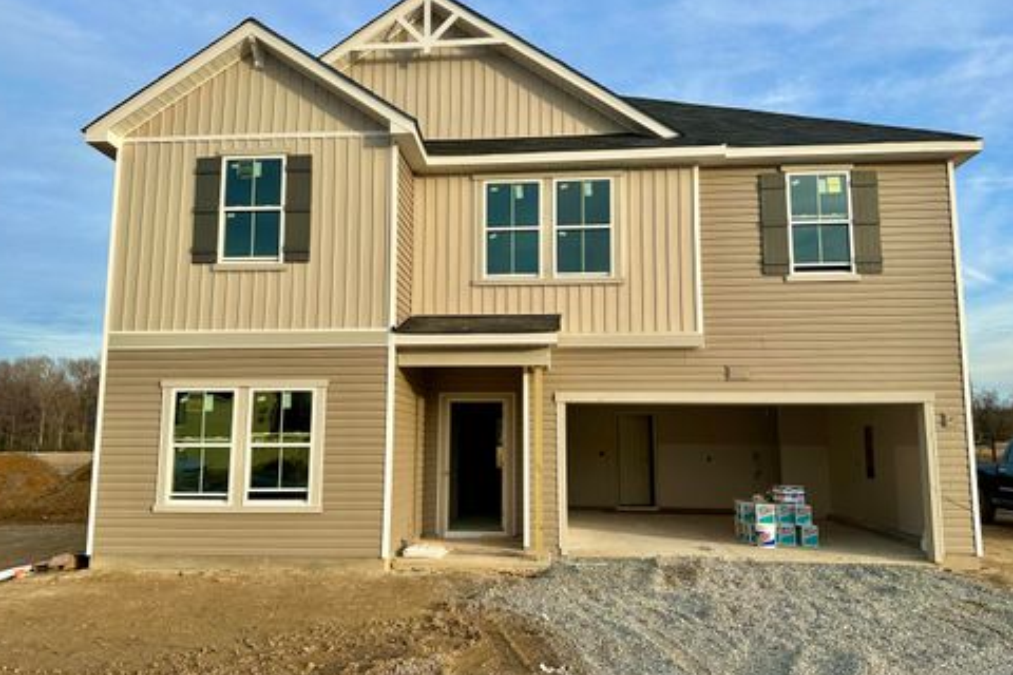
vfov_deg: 49.6
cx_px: 500
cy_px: 339
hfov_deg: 69.4
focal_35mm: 26
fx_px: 732
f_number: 1.78
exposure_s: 1/1692
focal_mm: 6.86
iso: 80
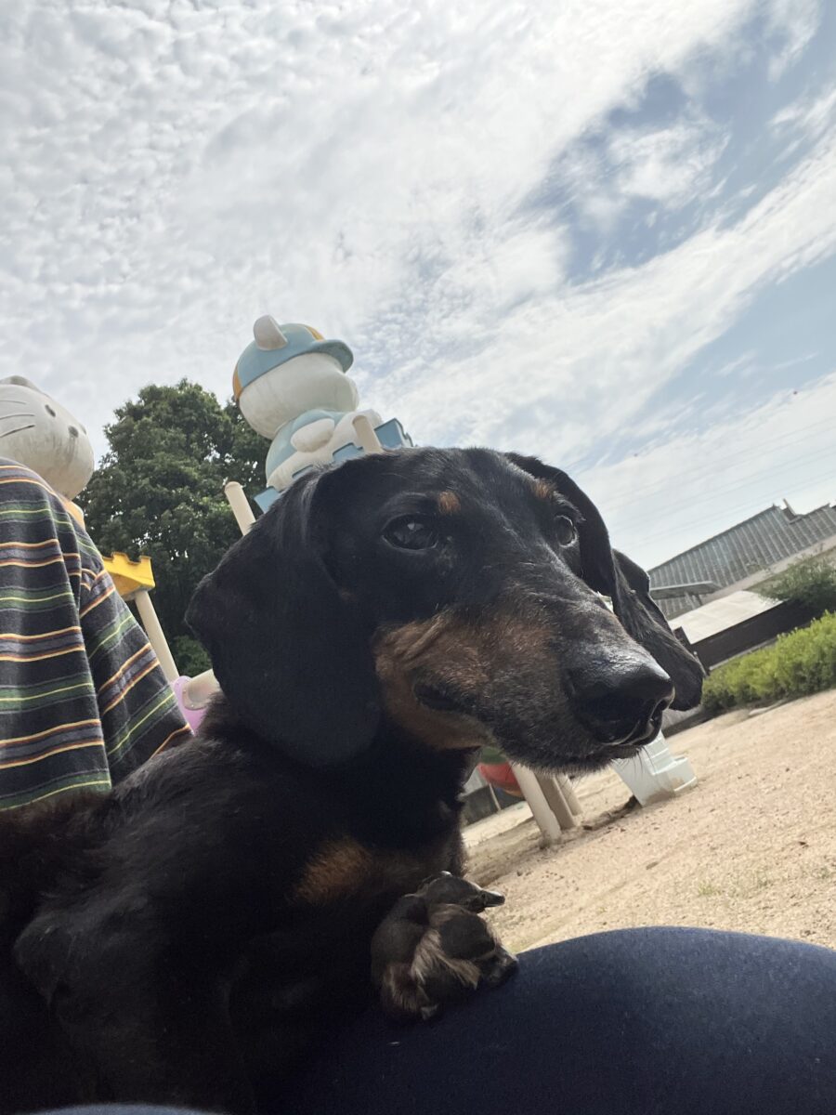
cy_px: 558
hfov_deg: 46.8
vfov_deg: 60.0
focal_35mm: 30
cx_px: 418
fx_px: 966
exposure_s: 1/3155
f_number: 2.2
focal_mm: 2.71
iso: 32
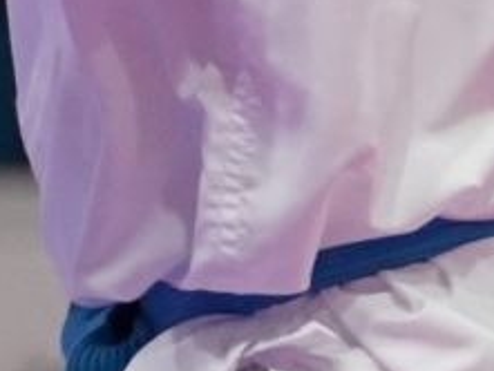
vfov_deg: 0.6
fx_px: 38052
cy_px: -818
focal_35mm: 2665
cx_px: -606
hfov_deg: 0.7
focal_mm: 227
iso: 3200
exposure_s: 1/1000
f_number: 4
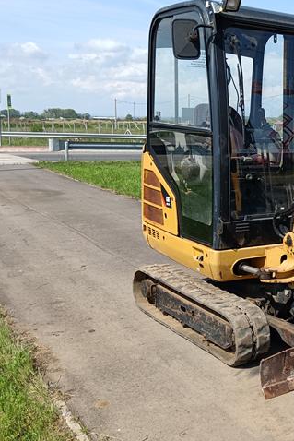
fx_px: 575
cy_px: 201
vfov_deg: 41.9
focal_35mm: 47
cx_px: 338
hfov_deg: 26.1
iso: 100
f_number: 1.9
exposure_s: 1/700
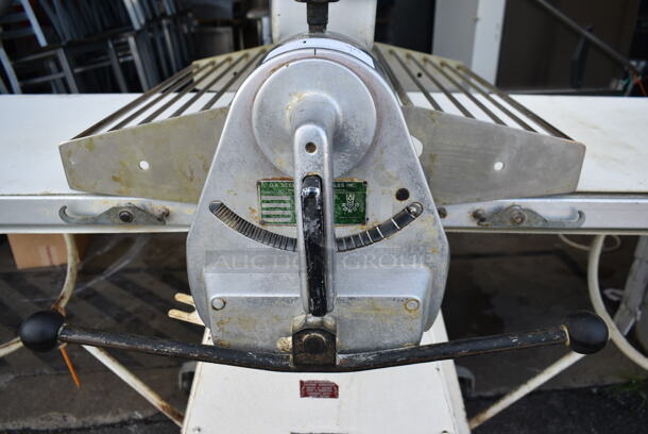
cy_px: 217
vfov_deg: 48.0
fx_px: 486
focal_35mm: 27
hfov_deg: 67.3
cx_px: 324
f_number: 5
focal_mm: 18
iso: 100
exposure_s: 1/100
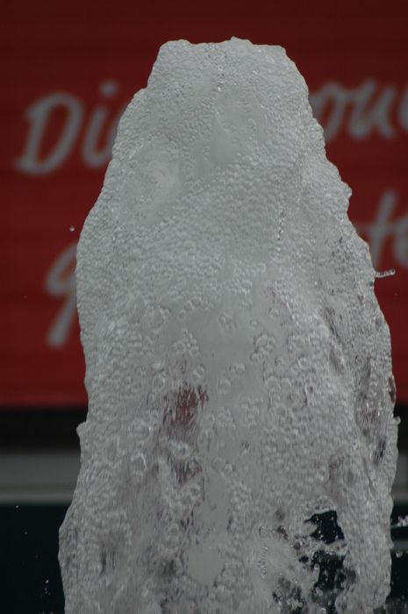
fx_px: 7668
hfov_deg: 3.0
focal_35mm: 450
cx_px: 204
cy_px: 307
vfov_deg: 4.6
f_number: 5.6
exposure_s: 1/500
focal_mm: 300
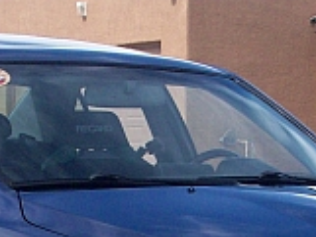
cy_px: 335
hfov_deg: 13.4
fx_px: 1343
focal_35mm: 147
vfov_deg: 9.9
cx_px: 188
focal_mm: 6.2
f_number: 5.6
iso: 80
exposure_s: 1/248
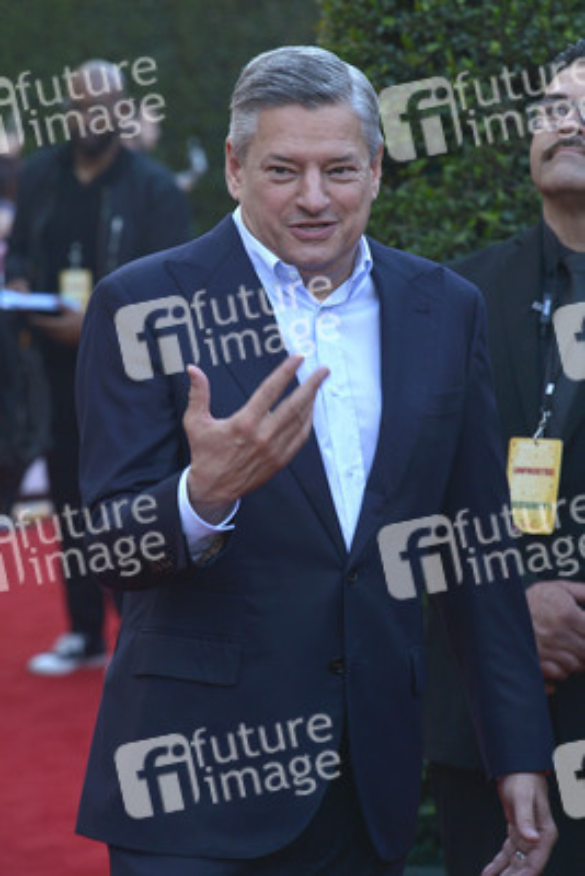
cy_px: 438
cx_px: 292
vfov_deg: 13.2
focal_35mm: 155
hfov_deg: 8.9
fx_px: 3775
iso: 320
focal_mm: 155
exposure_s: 1/250
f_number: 7.1
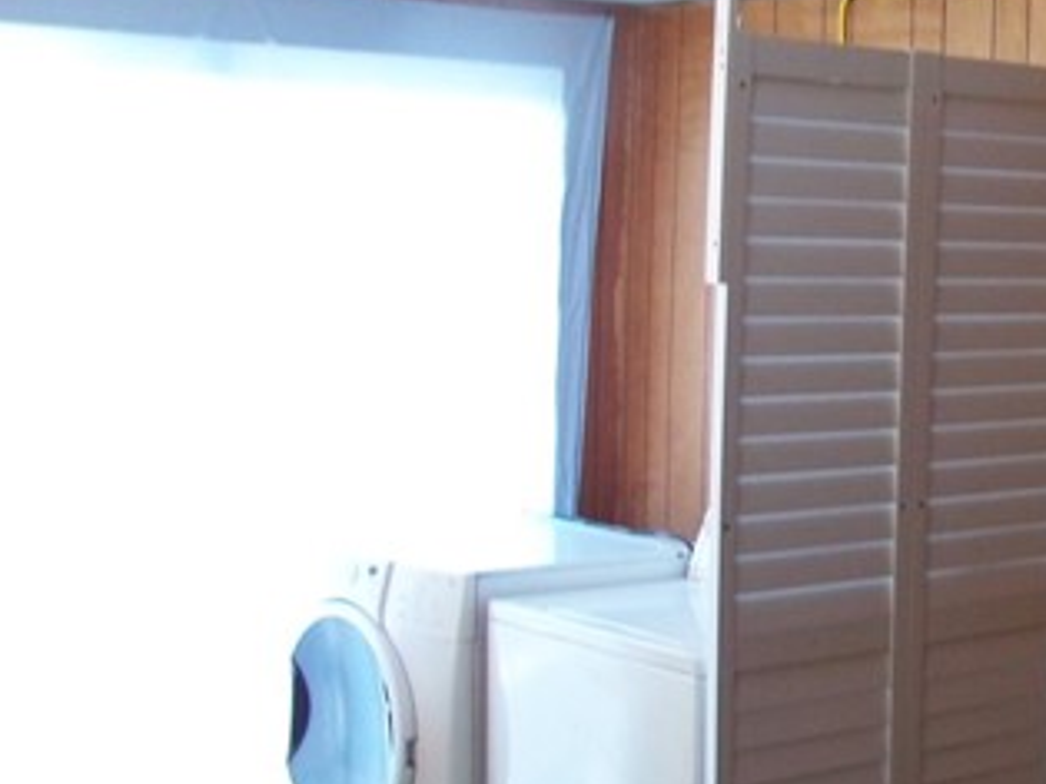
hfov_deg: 27.6
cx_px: 1000
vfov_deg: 21.9
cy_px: 432
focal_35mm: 67
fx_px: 2024
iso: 320
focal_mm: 5.85
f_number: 2.8
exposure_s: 1/30
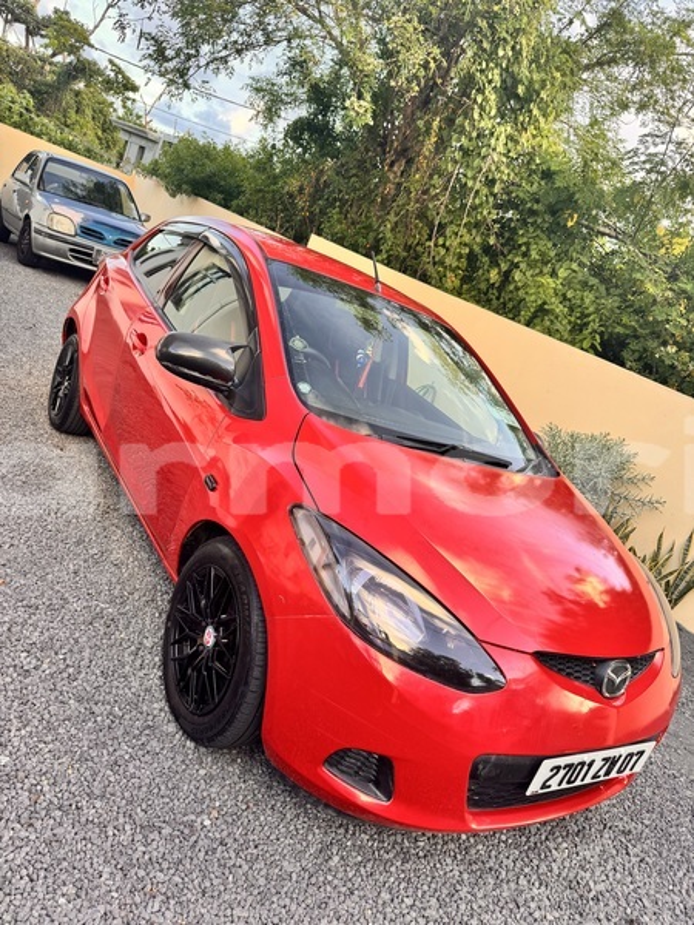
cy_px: 462
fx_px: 642
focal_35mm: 24
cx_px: 347
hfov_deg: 56.8
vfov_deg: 71.6
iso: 64
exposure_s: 1/121
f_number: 1.78
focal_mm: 6.76
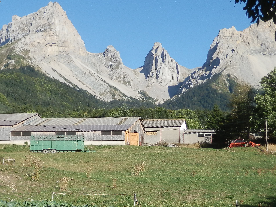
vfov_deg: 21.6
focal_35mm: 68
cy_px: 129
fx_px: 542
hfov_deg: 28.6
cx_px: 140
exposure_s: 1/800
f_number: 3.6
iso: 80
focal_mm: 6.6
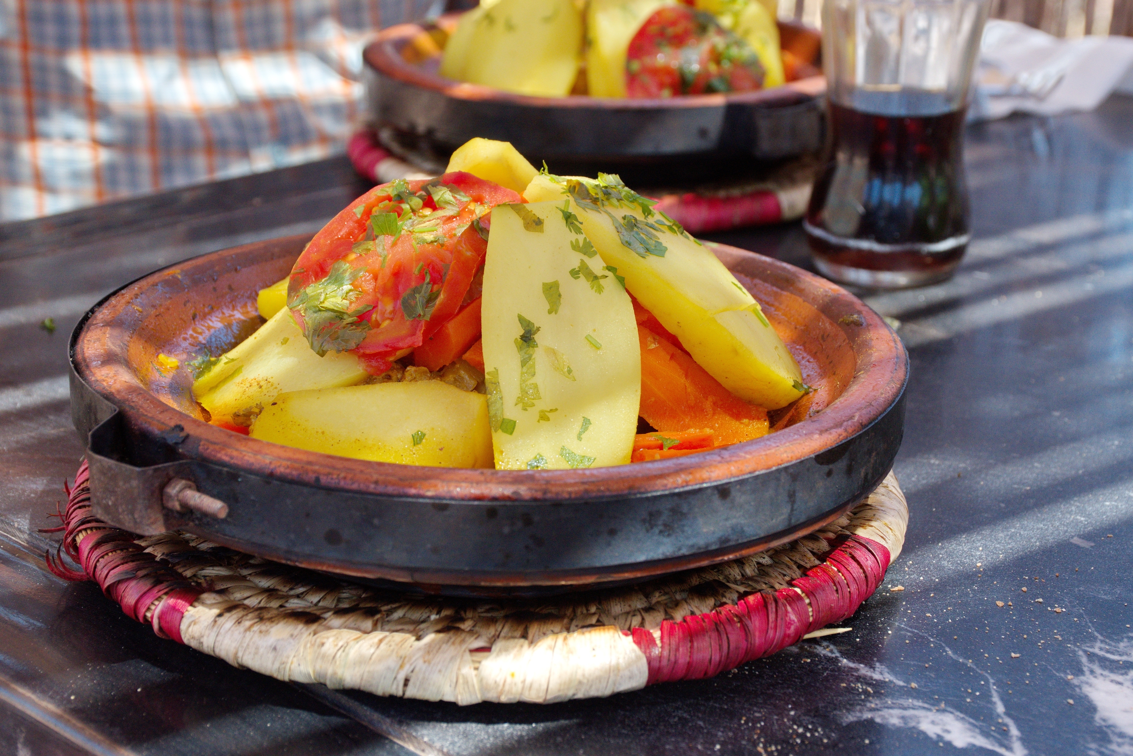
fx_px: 2266
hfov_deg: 28.1
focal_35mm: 72
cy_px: 378
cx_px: 566
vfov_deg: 18.9
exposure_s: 1/250
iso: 400
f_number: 8
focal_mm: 48
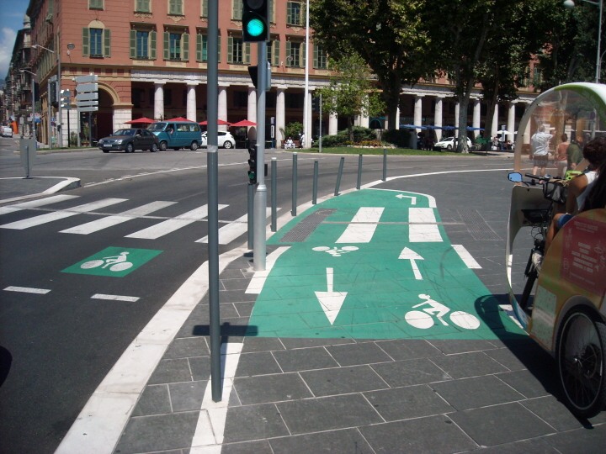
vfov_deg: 40.7
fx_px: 613
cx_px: 303
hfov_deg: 52.6
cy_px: 227
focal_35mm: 35
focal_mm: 5.7
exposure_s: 1/1089
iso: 200
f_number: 5.6
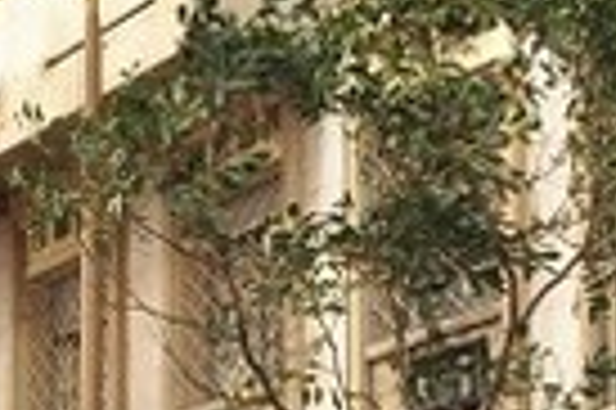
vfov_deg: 8.5
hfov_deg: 11.4
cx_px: -814
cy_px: 811
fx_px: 2615
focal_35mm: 153
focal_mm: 18
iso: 800
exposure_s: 1/320
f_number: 11
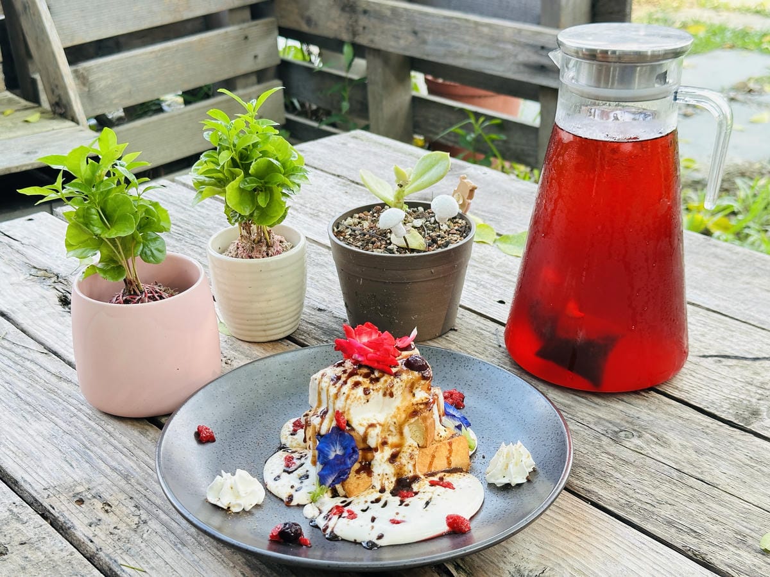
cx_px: 385
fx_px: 1068
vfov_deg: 30.3
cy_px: 288
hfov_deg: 39.7
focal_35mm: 48
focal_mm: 6.86
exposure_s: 1/182
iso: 64
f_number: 1.78
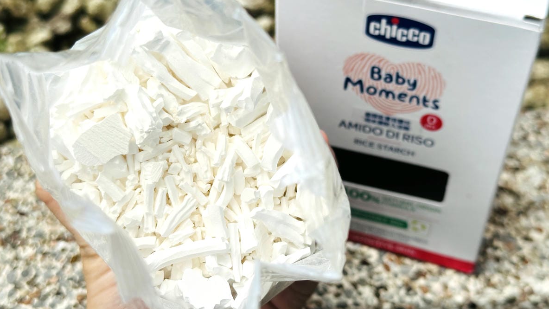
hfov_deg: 39.2
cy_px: 148
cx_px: 274
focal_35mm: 53
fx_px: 772
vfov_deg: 22.6
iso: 64
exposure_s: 1/745
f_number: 1.78
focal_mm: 6.86
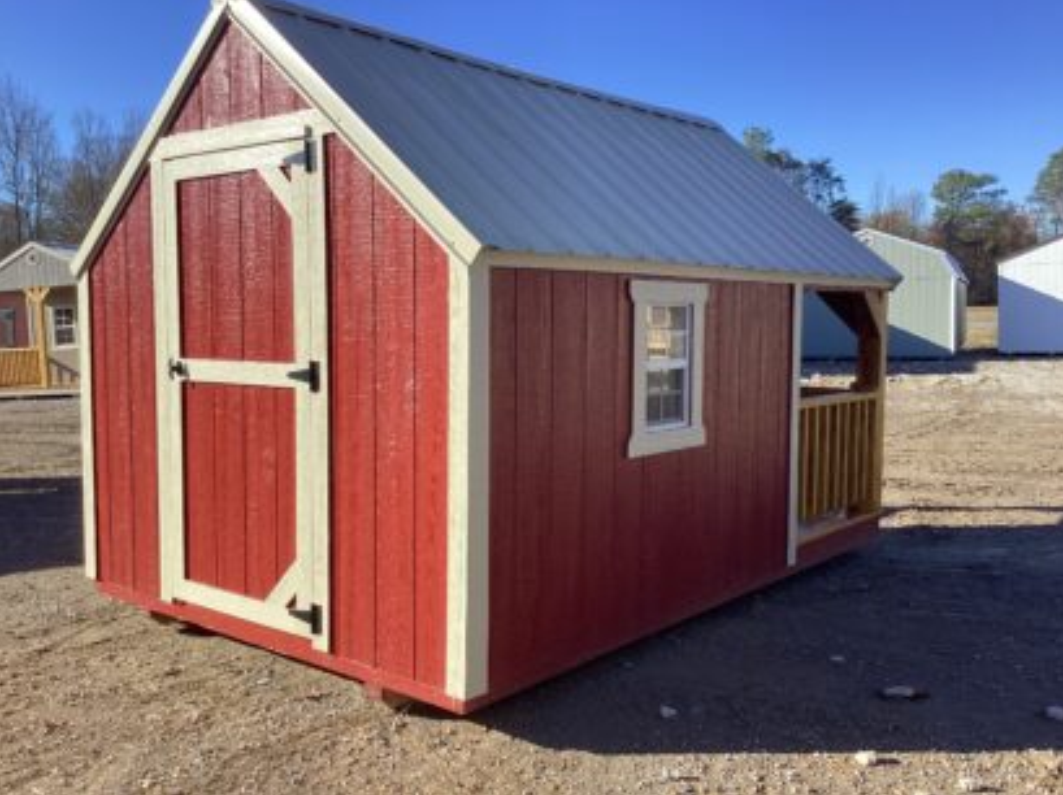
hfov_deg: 55.4
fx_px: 1012
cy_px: 377
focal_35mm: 33
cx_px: 519
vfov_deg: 42.9
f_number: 2.4
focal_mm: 3.3
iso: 25
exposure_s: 1/452
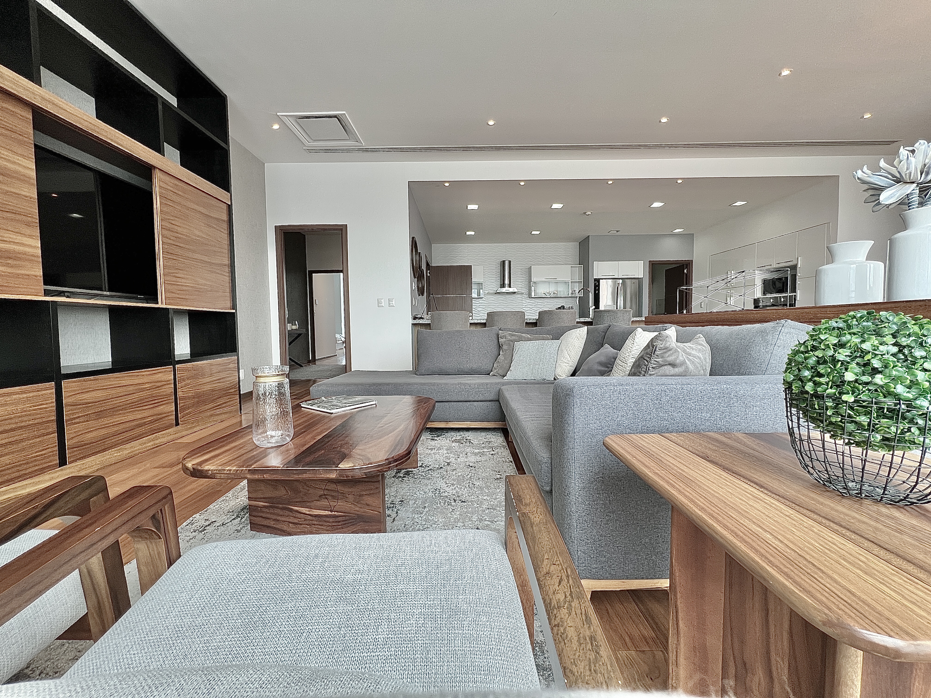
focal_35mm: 13
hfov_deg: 106.2
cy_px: 349
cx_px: 466
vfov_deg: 89.9
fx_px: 350
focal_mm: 1.57
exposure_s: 1/99
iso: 50
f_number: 1.8
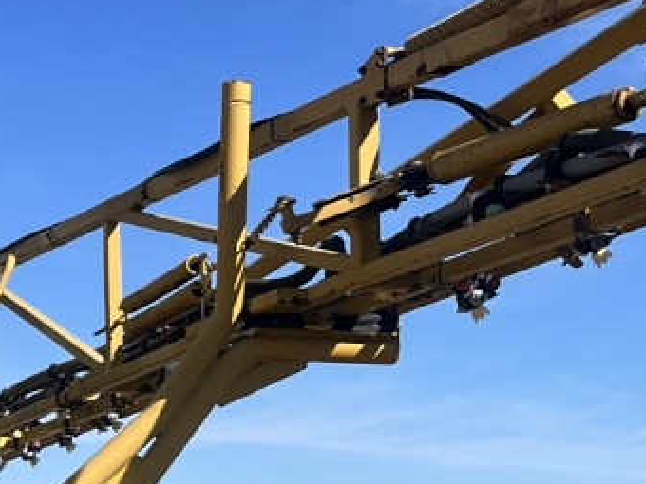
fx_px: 2053
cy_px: 473
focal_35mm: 110
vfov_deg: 13.3
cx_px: -331
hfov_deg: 16.3
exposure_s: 1/3745
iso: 50
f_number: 1.6
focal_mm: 5.1
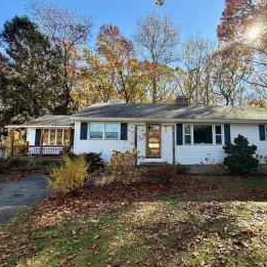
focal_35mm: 19
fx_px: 166
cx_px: 158
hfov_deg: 77.0
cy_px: 130
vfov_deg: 77.7
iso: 64
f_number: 2.2
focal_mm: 2.22
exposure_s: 1/490
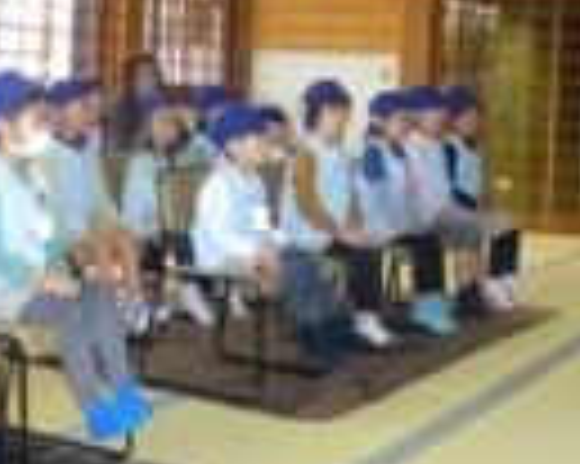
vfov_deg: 22.8
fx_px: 1132
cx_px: 292
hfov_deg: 28.7
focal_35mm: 66
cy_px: 99
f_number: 3.3
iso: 1000
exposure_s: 1/60
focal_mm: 4.3
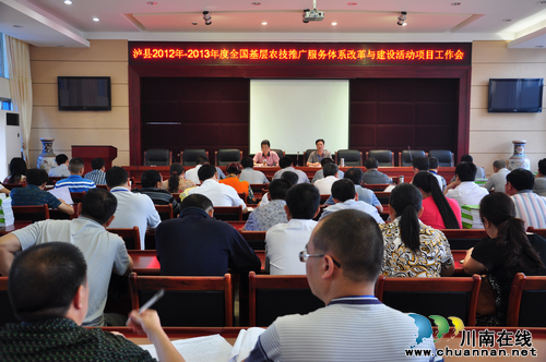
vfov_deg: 36.8
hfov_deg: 53.2
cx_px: 273
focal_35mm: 36
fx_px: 545
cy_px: 181
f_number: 3.8
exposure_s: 1/20
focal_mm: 24
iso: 200
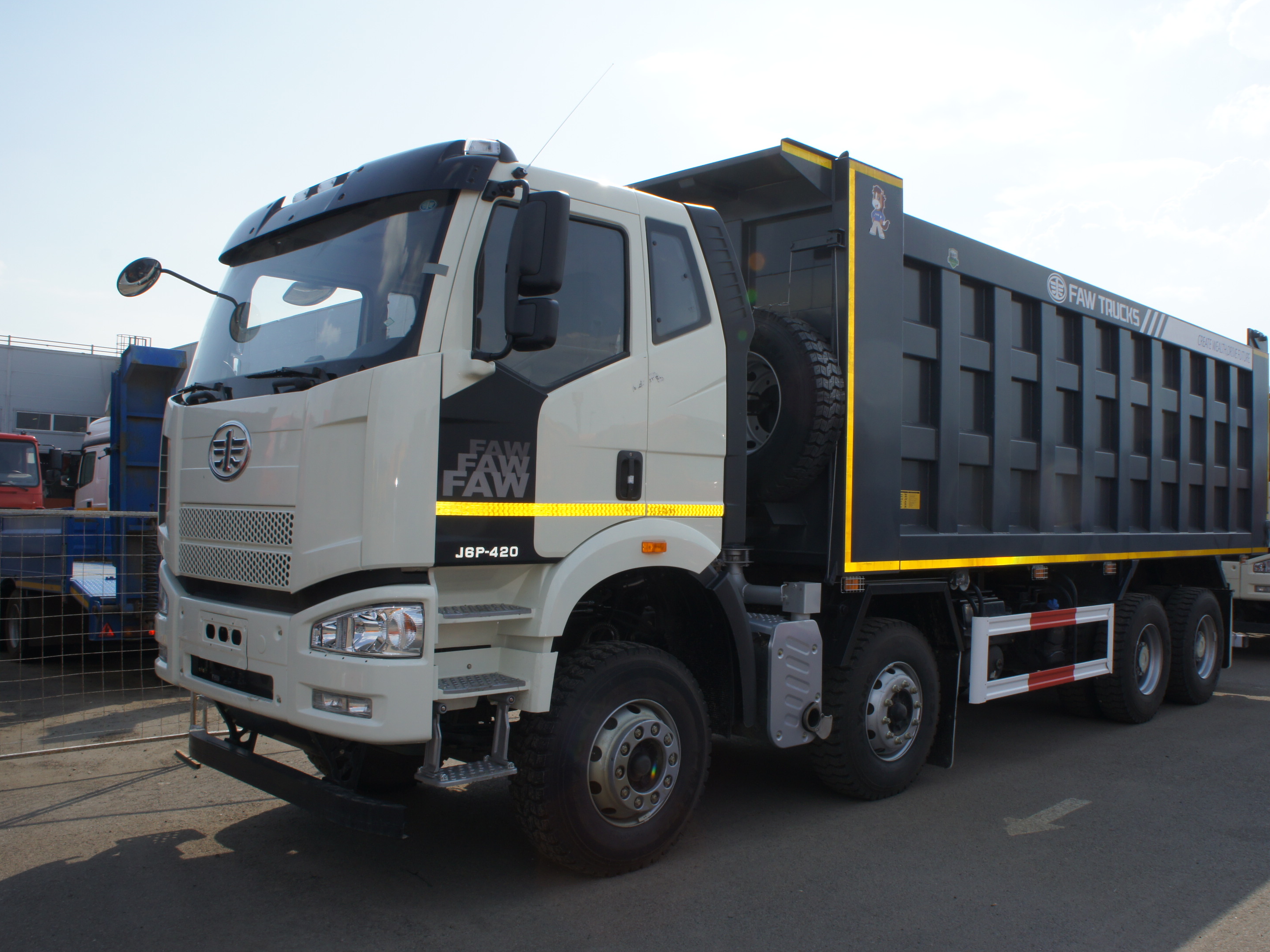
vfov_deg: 46.8
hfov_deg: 59.8
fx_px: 1101
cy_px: 485
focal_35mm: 30
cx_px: 711
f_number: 14
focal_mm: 18
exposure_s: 1/160
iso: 200
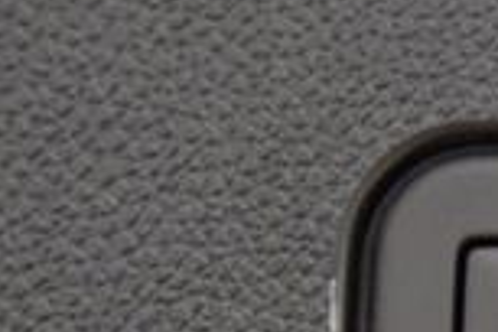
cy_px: 435
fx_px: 5215
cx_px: 648
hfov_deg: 5.4
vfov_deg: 3.6
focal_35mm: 377
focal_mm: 60
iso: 1600
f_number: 2.8
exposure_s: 1/30
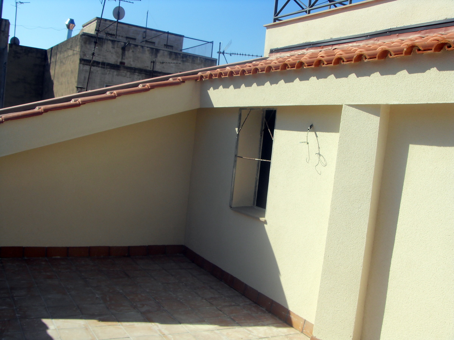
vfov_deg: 36.8
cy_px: 170
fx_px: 511
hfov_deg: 47.9
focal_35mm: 39
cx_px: 227
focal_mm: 6.6
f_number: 6.2
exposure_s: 1/350
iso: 80
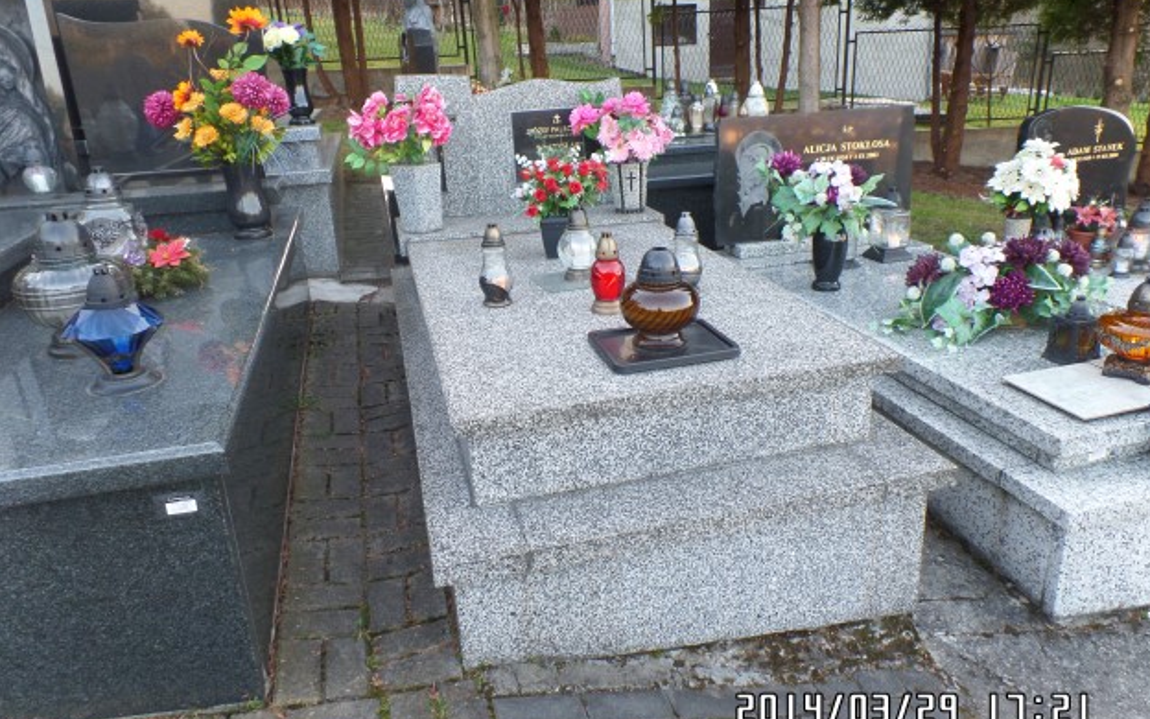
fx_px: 784
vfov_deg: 49.2
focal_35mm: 25
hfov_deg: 72.5
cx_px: 588
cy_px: 330
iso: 100
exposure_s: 1/30
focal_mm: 4.1
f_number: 3.5
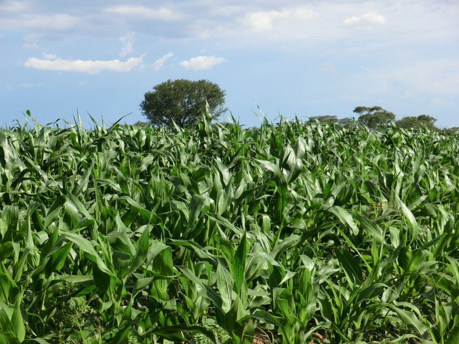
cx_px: 230
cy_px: 172
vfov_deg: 16.6
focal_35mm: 89
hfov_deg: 22.0
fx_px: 1180
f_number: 4.8
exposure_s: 1/500
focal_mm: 16
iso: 80
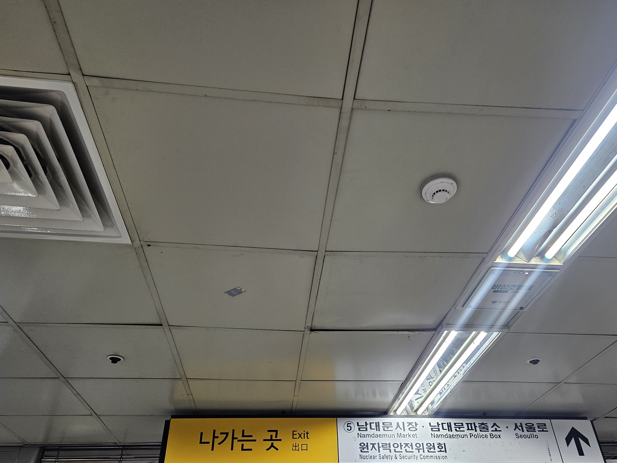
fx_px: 481
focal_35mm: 27
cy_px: 263
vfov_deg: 51.2
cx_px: 329
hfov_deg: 65.2
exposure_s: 1/120
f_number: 1.8
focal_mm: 5.4
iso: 160
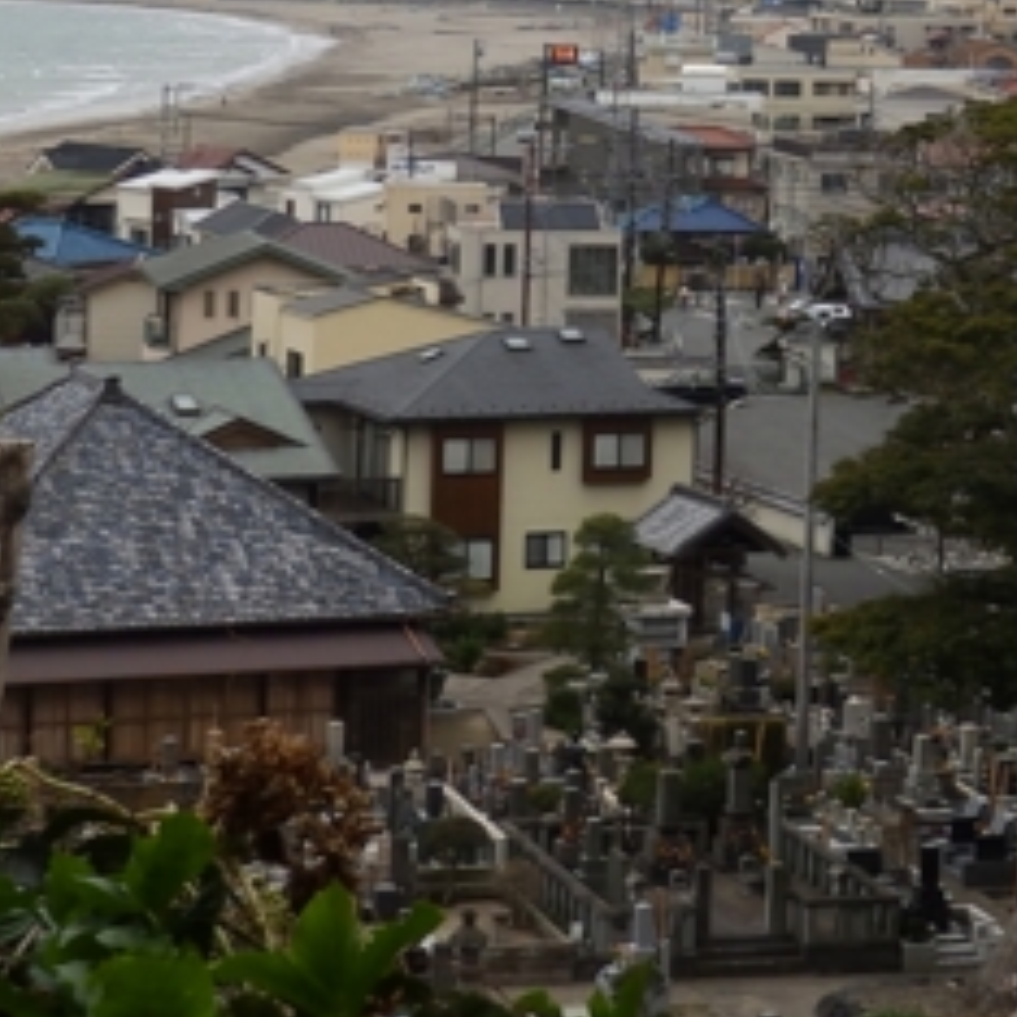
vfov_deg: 15.0
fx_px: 3822
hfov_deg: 15.1
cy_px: 56
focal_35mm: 115
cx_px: 830
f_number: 4
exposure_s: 1/40
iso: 80
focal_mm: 6.8
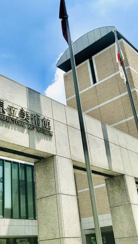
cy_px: 122
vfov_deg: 49.4
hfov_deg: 28.9
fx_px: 267
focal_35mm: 41
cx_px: 47
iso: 20
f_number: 1.8
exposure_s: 1/2519
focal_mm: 3.99
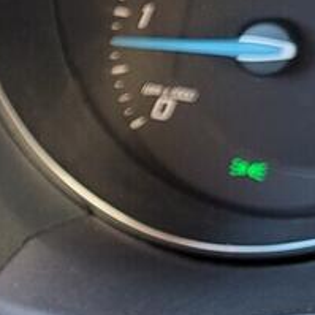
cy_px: 321
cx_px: -217
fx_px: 1215
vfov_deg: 14.5
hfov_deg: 13.5
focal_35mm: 118
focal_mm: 5.4
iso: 125
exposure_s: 1/100
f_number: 1.8
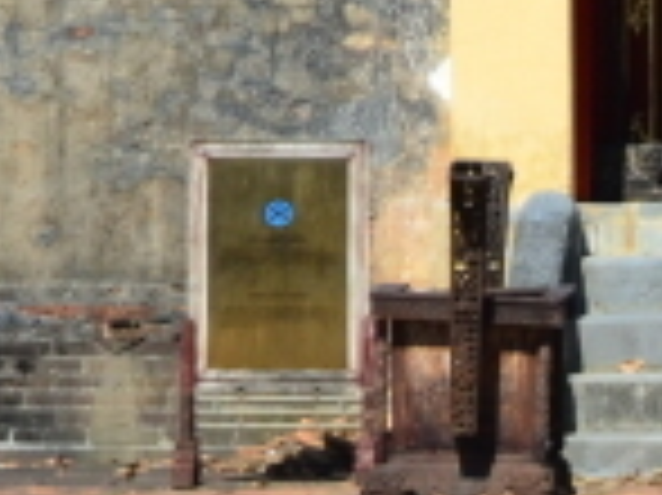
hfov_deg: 2.3
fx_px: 16306
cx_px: 1824
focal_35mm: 853
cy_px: -621
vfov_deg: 1.7
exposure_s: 1/1000
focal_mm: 85
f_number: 8
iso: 640
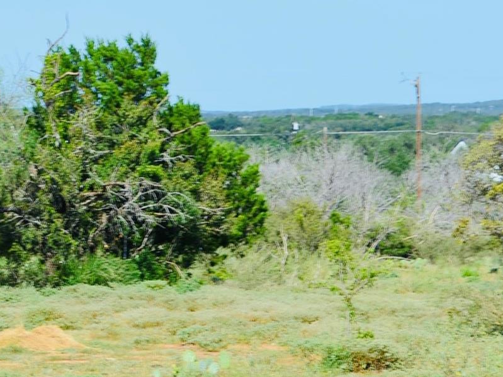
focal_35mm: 177
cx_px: -5
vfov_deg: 8.4
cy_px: 194
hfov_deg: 11.1
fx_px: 2572
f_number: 11
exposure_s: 1/125
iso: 160
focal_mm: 48
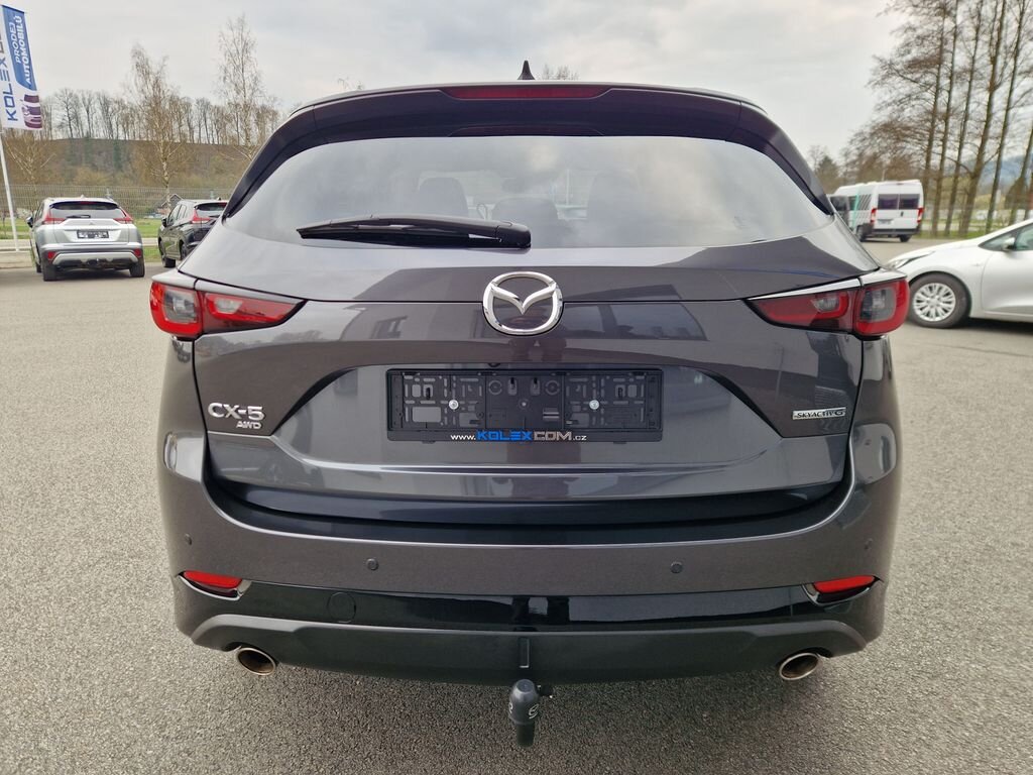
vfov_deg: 58.9
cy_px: 388
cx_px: 516
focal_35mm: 23
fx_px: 686
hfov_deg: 73.9
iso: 50
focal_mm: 5.4
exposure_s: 1/180
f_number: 1.8
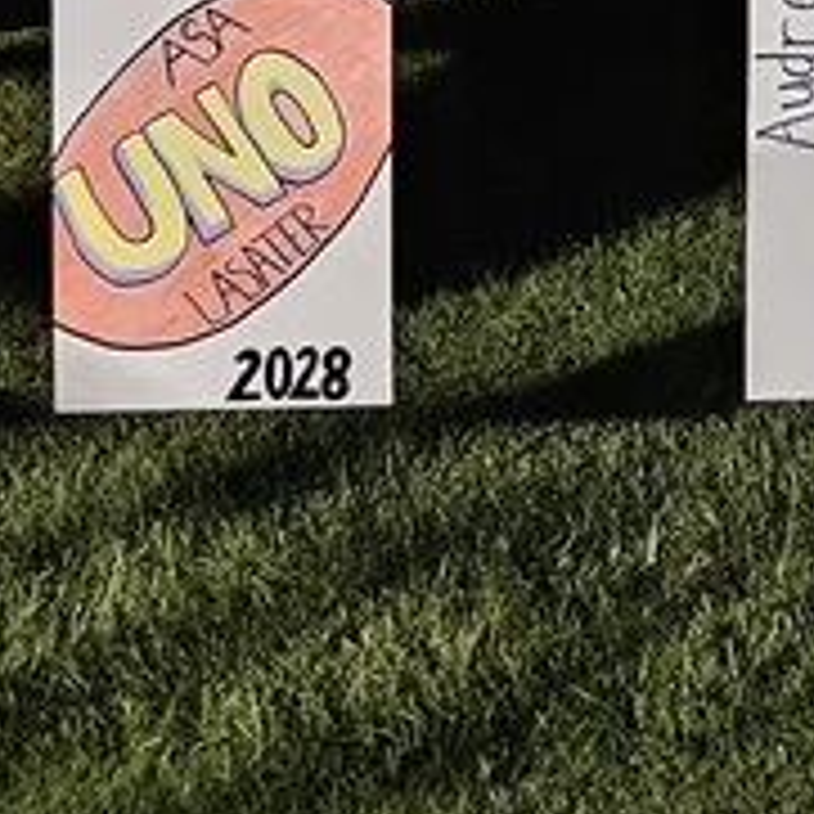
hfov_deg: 12.6
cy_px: -886
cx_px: 1817
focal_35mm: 115
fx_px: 3059
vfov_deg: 12.9
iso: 800
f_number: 1.7
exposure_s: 1/120
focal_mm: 6.3
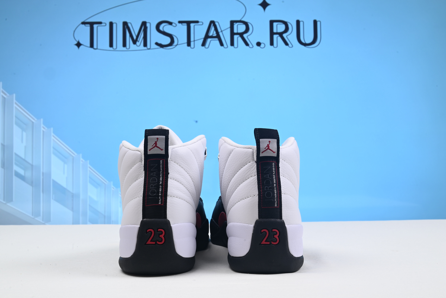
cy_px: 149
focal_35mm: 40
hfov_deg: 48.4
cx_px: 223
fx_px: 496
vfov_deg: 33.4
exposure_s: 1/2.5
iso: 100
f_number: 16
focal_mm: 40
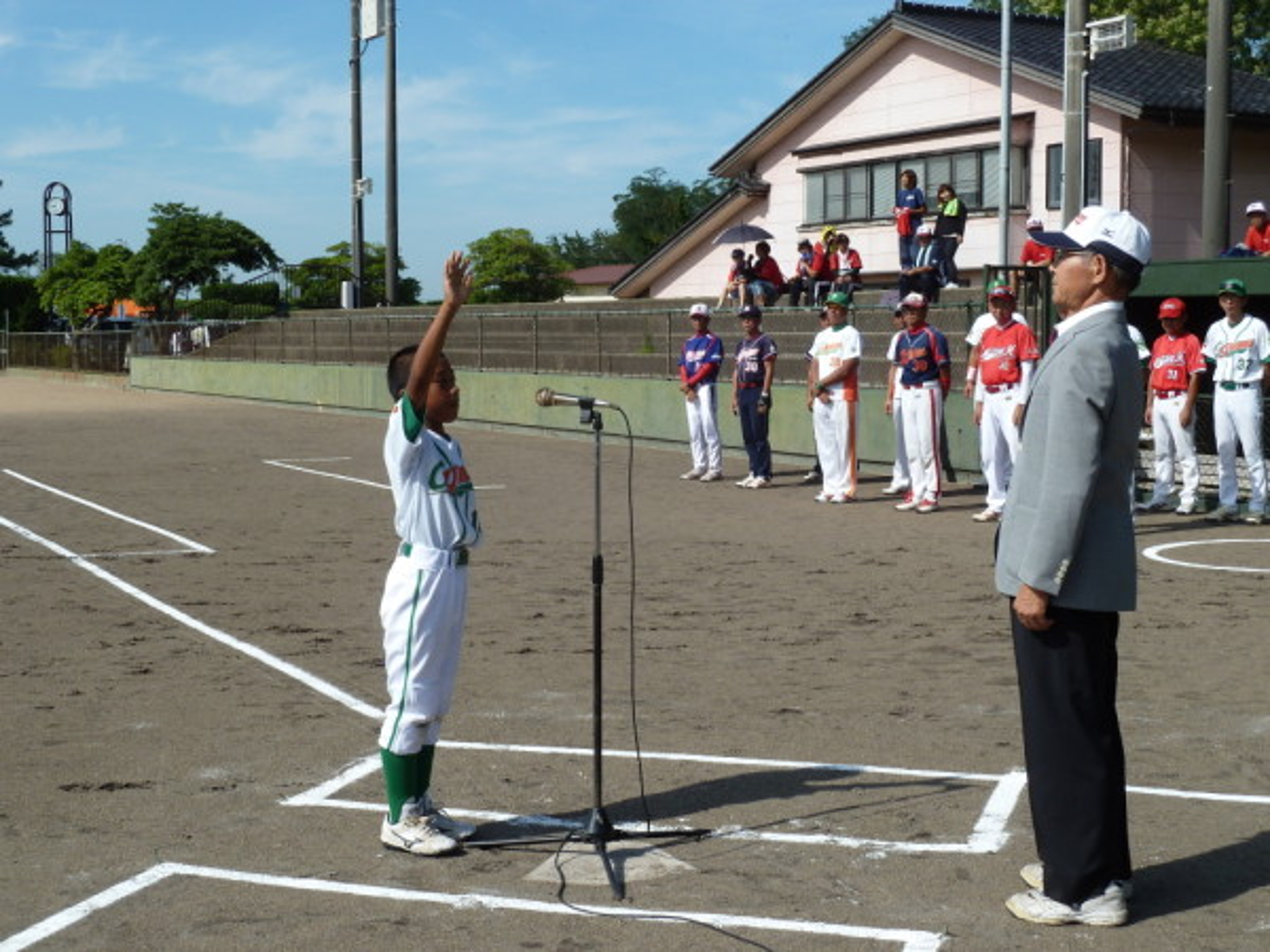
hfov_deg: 36.8
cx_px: 635
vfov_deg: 28.0
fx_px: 1908
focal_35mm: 52
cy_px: 476
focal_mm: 8.5
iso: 80
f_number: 5
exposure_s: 1/500
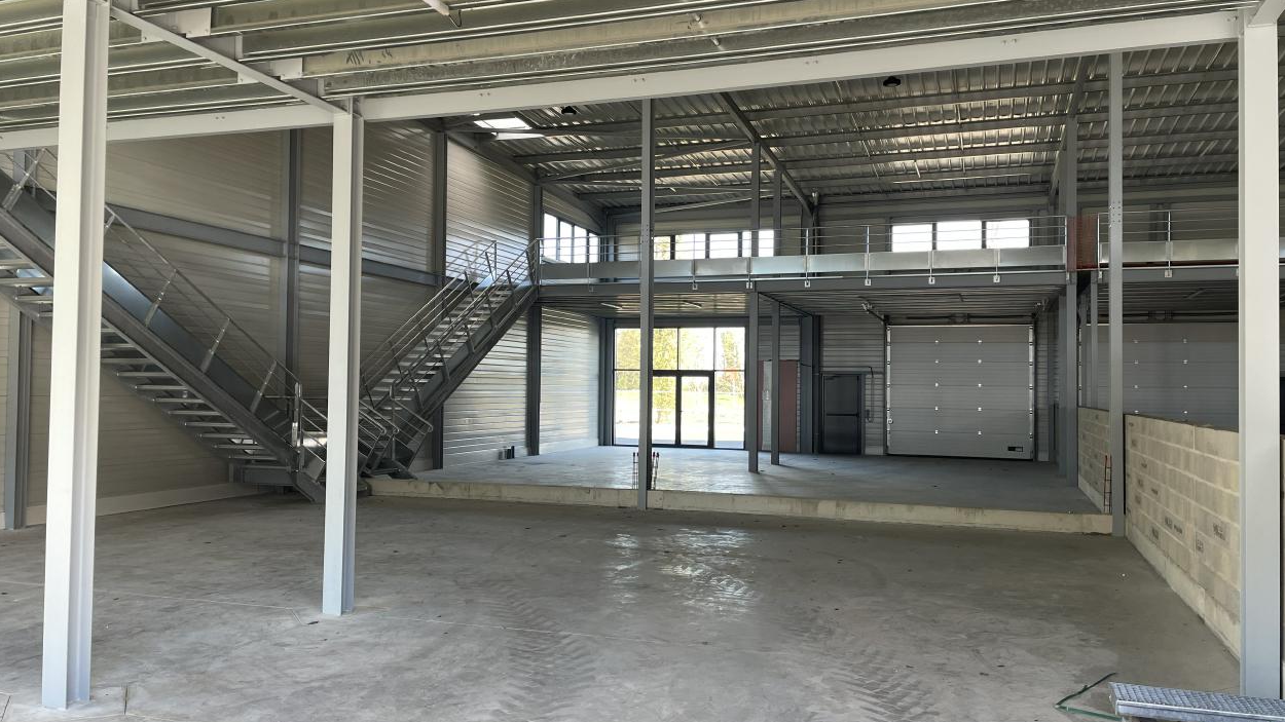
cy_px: 376
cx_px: 638
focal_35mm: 29
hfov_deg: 66.1
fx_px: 988
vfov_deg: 40.2
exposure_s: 1/121
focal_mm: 4.2
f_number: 1.6
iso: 64
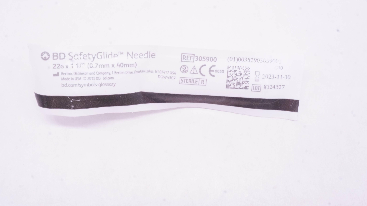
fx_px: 434
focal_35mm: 45
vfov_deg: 26.7
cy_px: 75
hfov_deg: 45.8
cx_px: 170
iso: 1600
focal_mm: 25
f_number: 22
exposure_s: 1/20
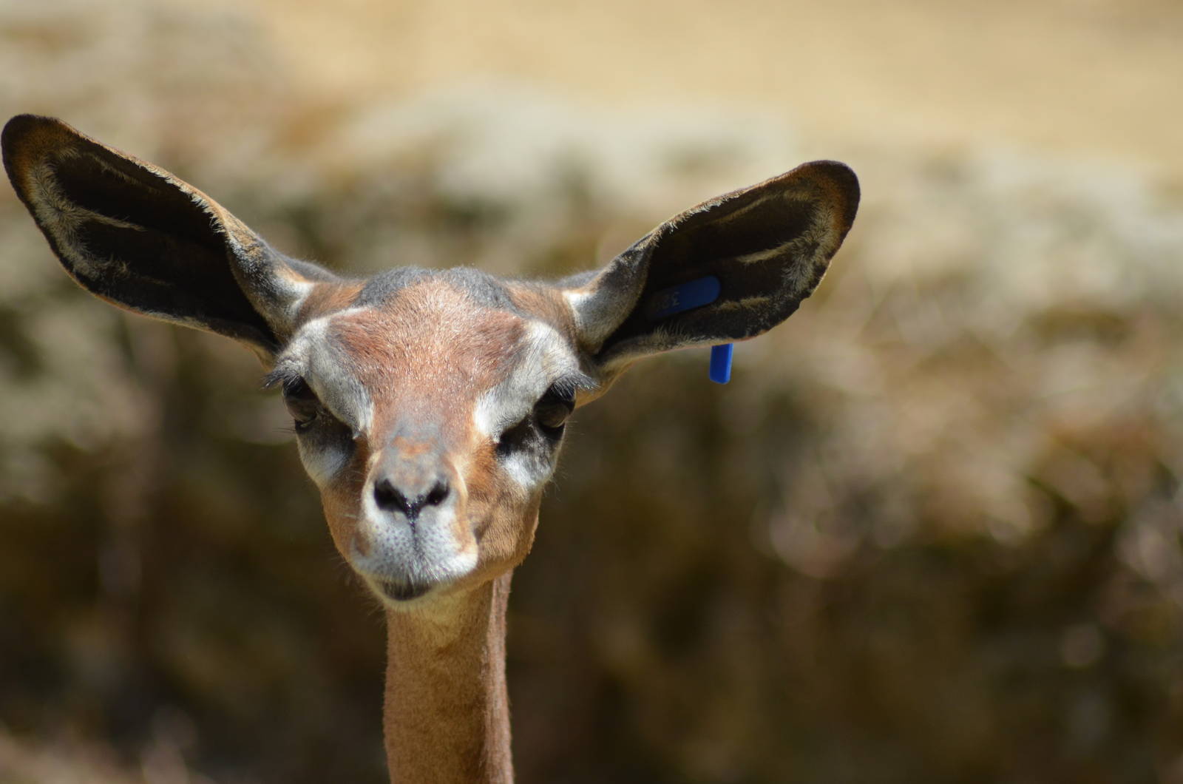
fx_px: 14758
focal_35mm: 450
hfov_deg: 4.6
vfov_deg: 3.0
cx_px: 592
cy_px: 392
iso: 400
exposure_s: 1/1250
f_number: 5.6
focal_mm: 300
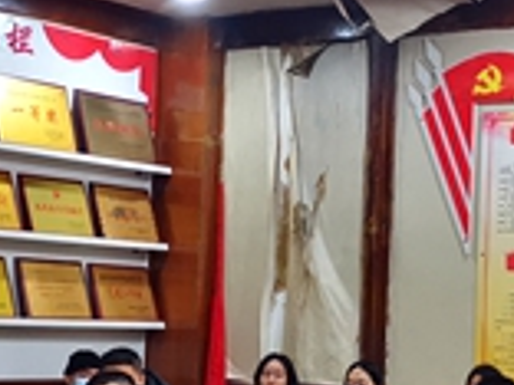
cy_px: 250
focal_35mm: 111
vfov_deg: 13.3
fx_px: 1648
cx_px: 336
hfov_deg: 17.7
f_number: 1.8
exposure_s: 1/50
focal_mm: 4.75
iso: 400
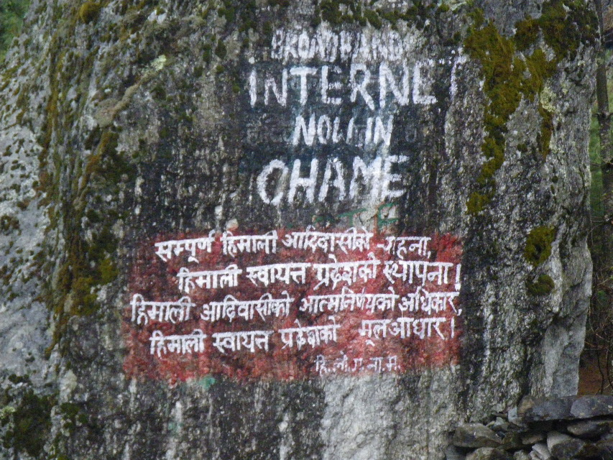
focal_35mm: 62
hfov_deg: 31.2
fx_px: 1098
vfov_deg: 23.7
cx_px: 306
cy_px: 230
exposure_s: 1/60
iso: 800
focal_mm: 11.1
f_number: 4.6
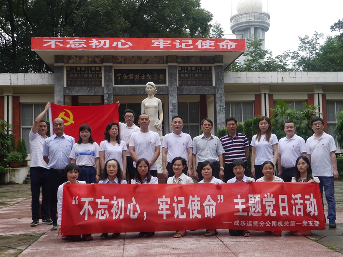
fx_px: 416
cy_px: 128
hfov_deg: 44.8
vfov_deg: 34.3
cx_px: 172
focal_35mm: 42
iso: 160
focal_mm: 21
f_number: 5
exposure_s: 1/100
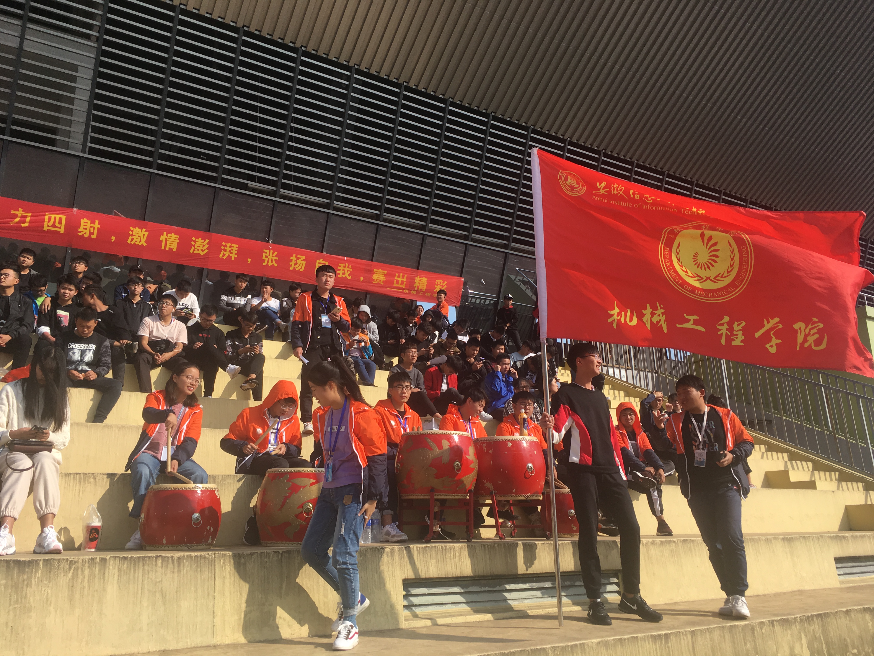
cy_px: 328
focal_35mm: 29
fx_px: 732
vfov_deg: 48.2
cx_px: 437
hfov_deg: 61.7
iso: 25
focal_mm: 4.15
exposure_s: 1/1451
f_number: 2.2
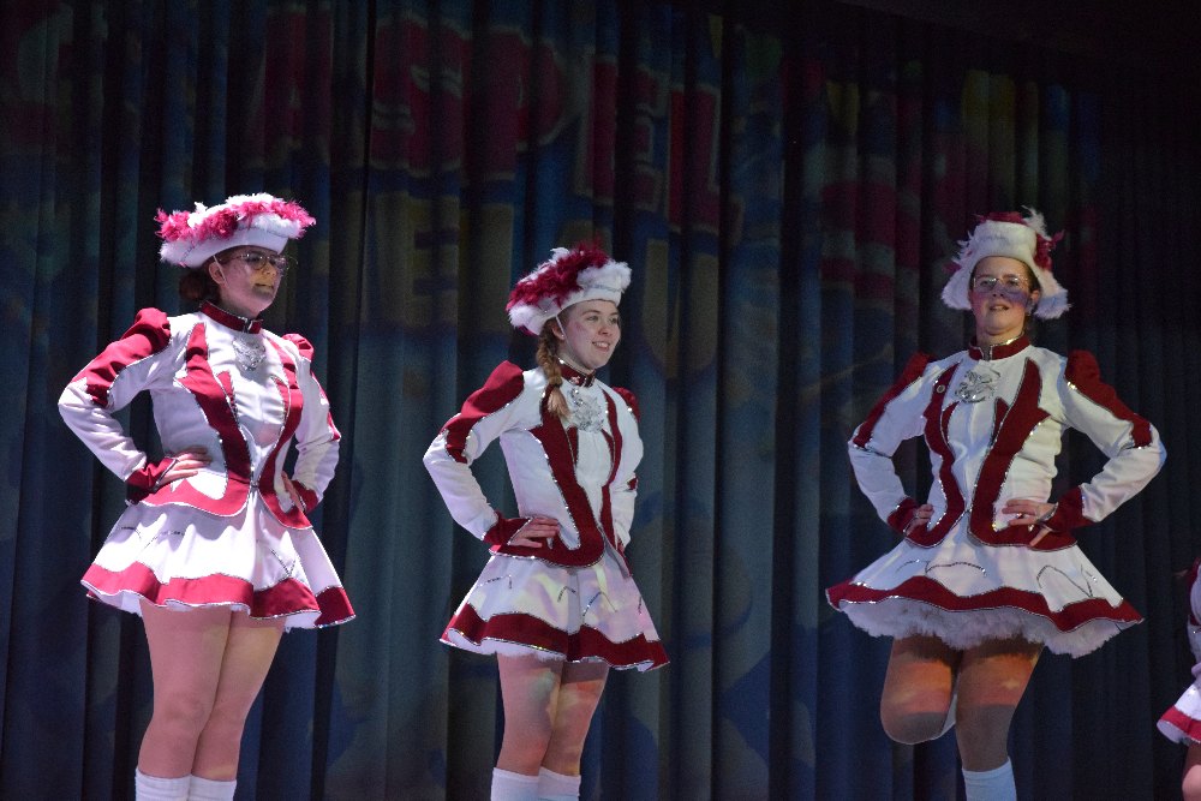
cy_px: 400
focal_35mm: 105
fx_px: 3503
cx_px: 600
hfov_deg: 19.5
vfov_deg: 13.0
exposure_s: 1/320
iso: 3200
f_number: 4
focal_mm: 70
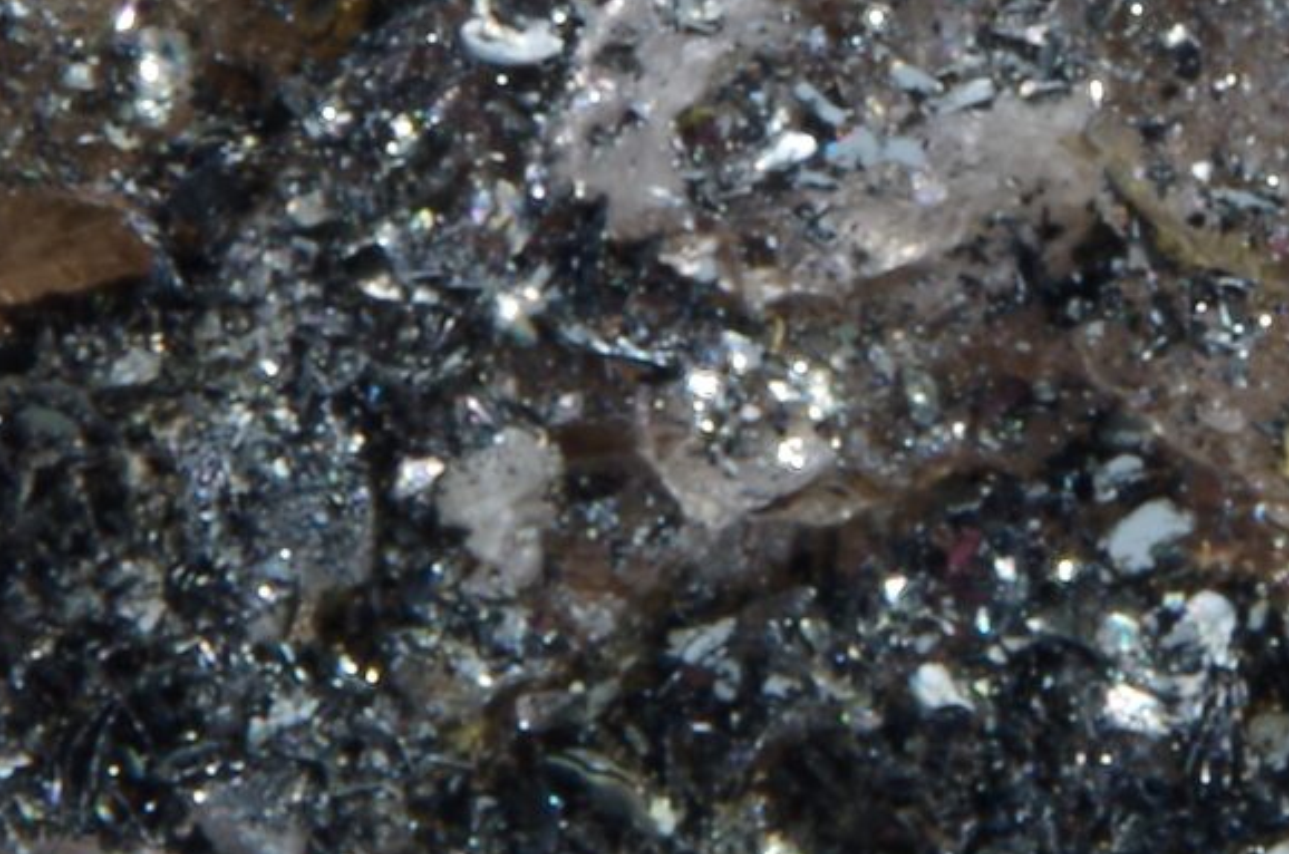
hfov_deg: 5.7
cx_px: 1157
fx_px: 12972
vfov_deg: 3.8
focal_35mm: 363
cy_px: 457
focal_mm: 55
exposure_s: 1/1.25
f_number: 5.6
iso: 100
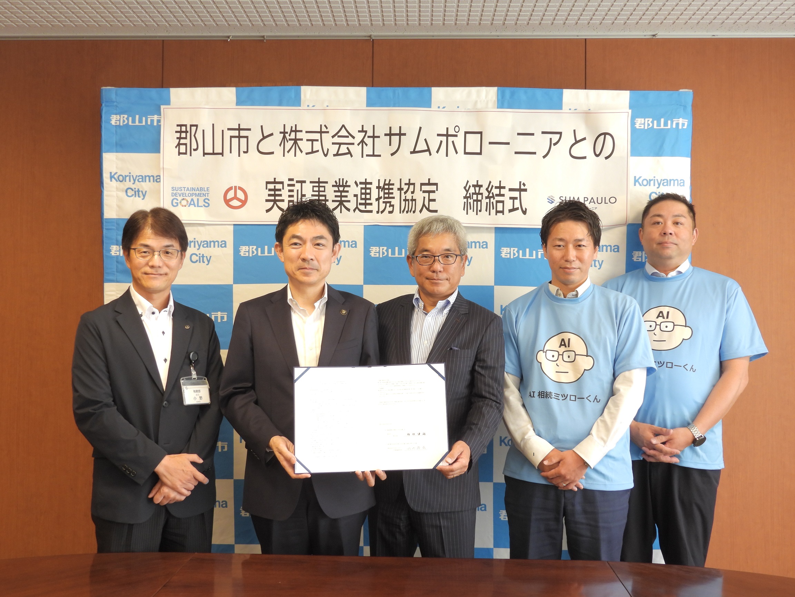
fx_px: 804
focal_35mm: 35
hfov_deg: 52.6
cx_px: 398
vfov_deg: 40.7
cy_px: 298
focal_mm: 6.2
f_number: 3.2
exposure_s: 1/30
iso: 160
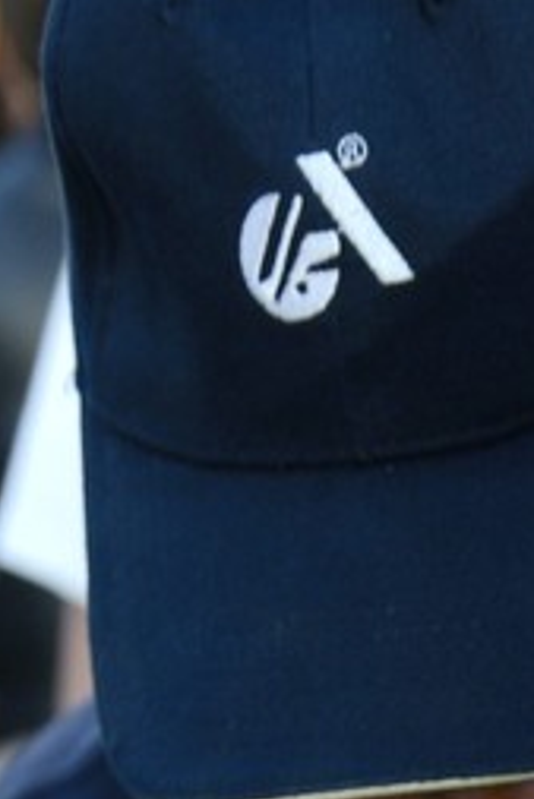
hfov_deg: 5.7
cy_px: 2523
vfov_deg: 7.4
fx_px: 5332
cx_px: 839
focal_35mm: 240
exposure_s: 1/125
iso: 200
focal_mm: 38
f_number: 3.5
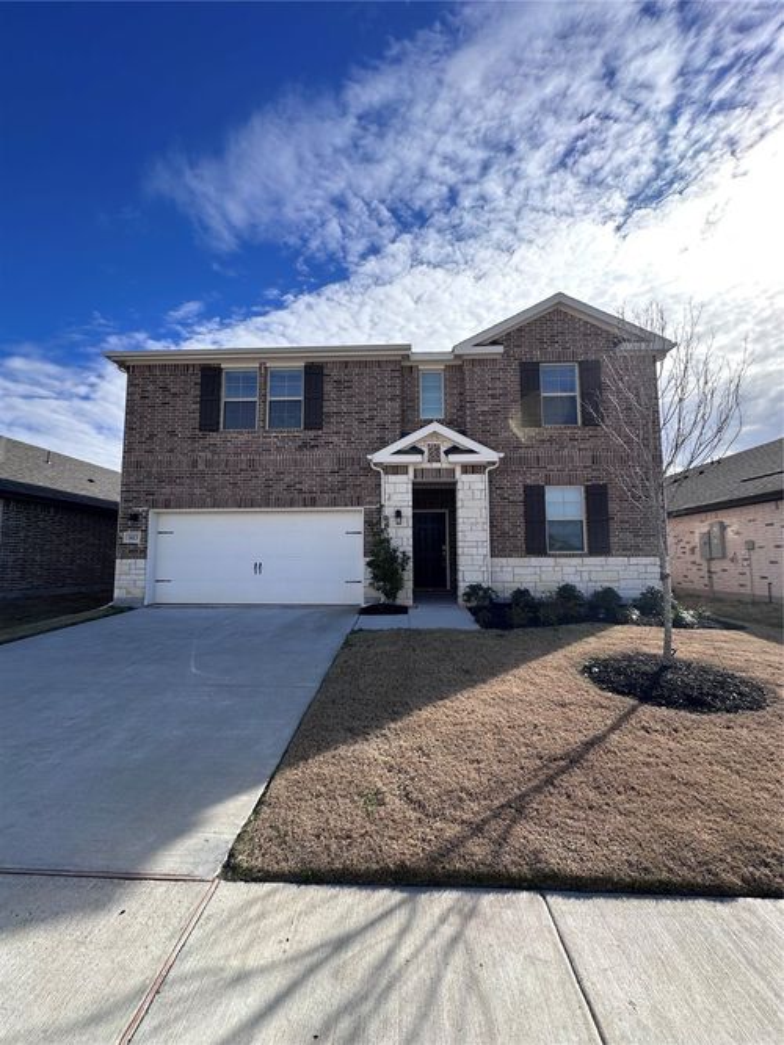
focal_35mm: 14
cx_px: 392
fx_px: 423
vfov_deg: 102.1
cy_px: 522
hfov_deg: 85.7
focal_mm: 2.22
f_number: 2.2
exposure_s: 1/1114
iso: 40
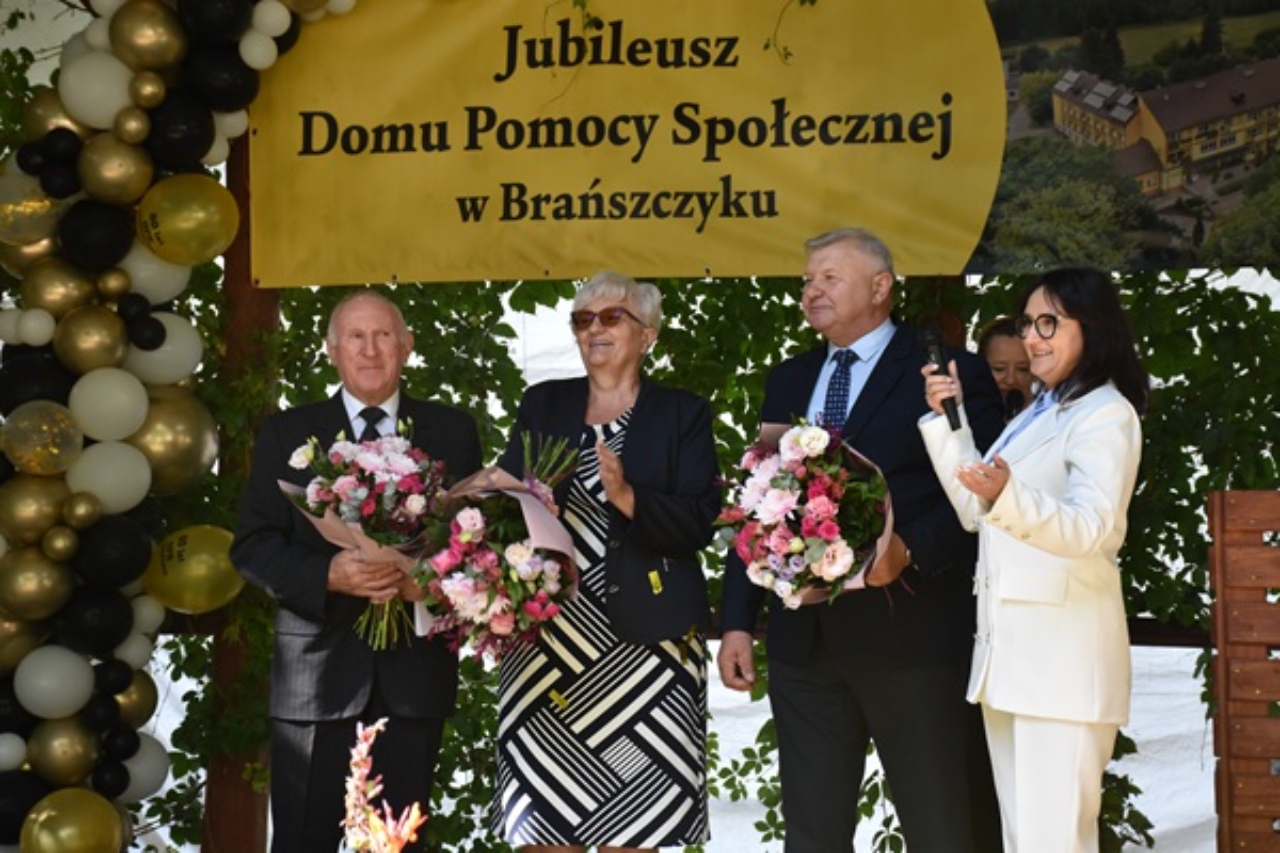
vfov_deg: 18.2
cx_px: 640
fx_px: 2666
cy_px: 426
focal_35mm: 75
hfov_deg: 27.0
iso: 800
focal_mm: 50
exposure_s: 1/200
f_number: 7.1
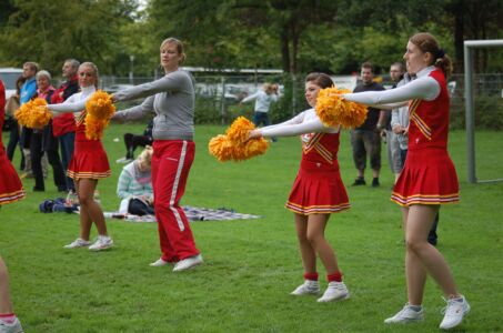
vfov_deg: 13.0
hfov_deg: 19.5
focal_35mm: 105
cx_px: 252
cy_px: 166
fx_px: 1464
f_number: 4
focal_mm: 70
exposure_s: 1/500
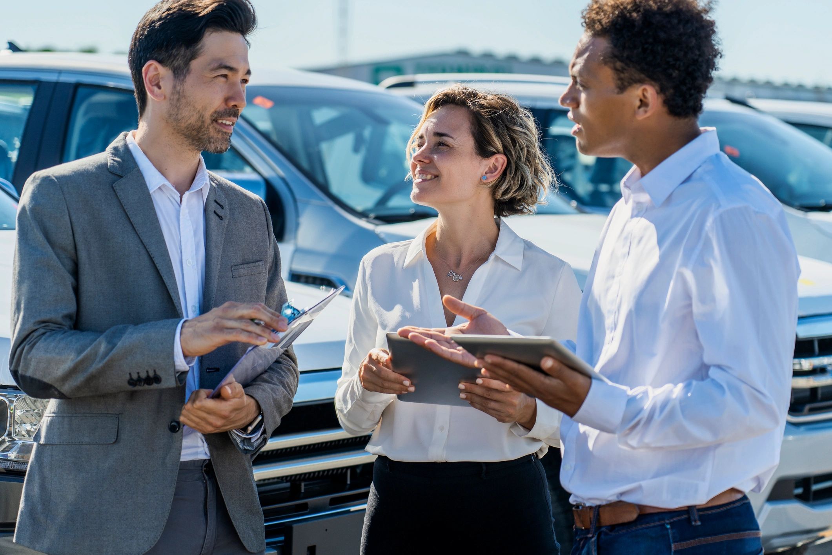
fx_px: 2426
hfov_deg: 19.5
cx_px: 416
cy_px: 278
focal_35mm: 105
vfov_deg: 13.0
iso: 200
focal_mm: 105
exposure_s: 1/1000
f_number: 4
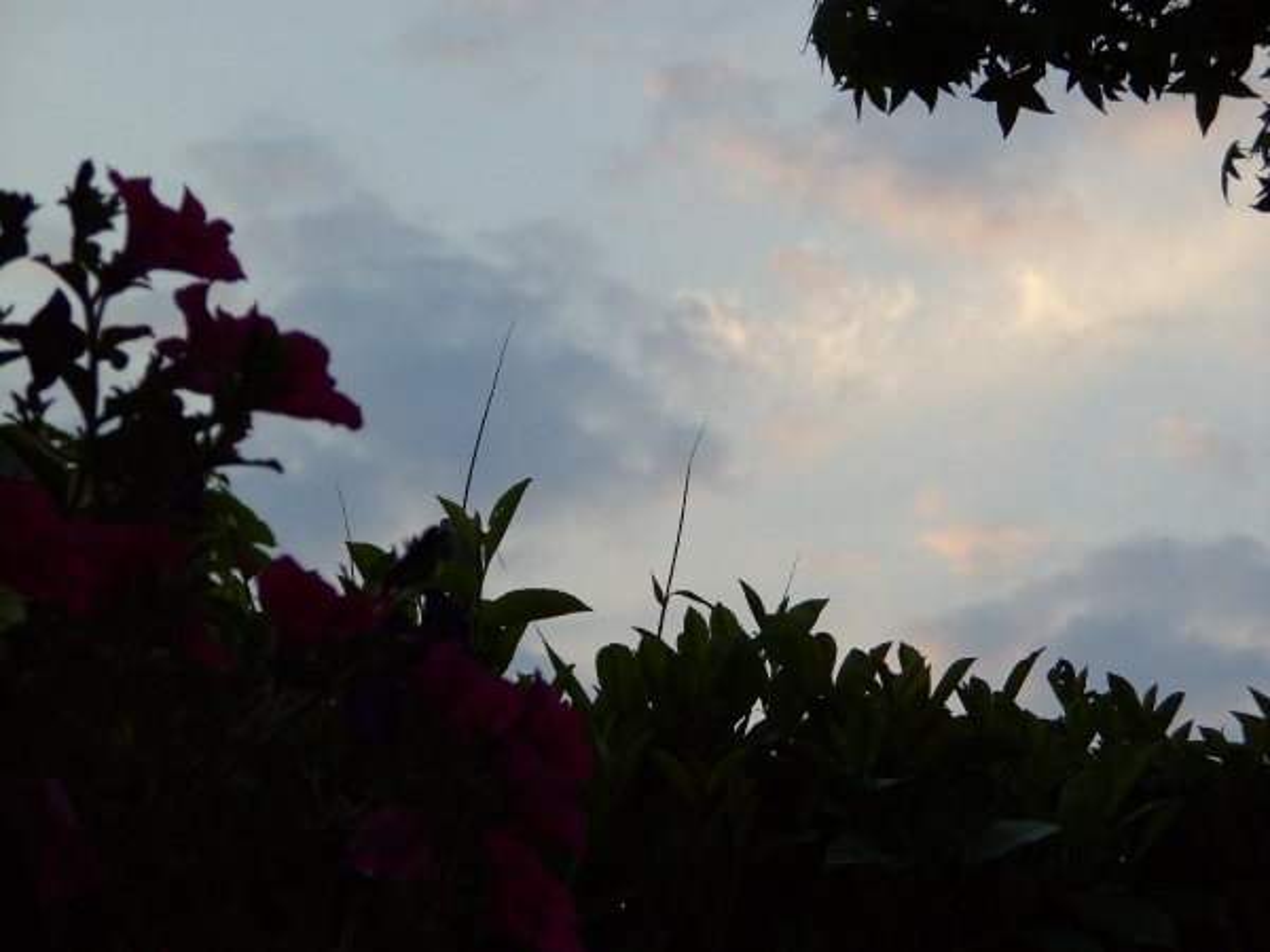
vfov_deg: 10.0
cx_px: 635
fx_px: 5430
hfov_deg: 13.3
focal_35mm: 148
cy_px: 476
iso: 64
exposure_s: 1/100
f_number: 4
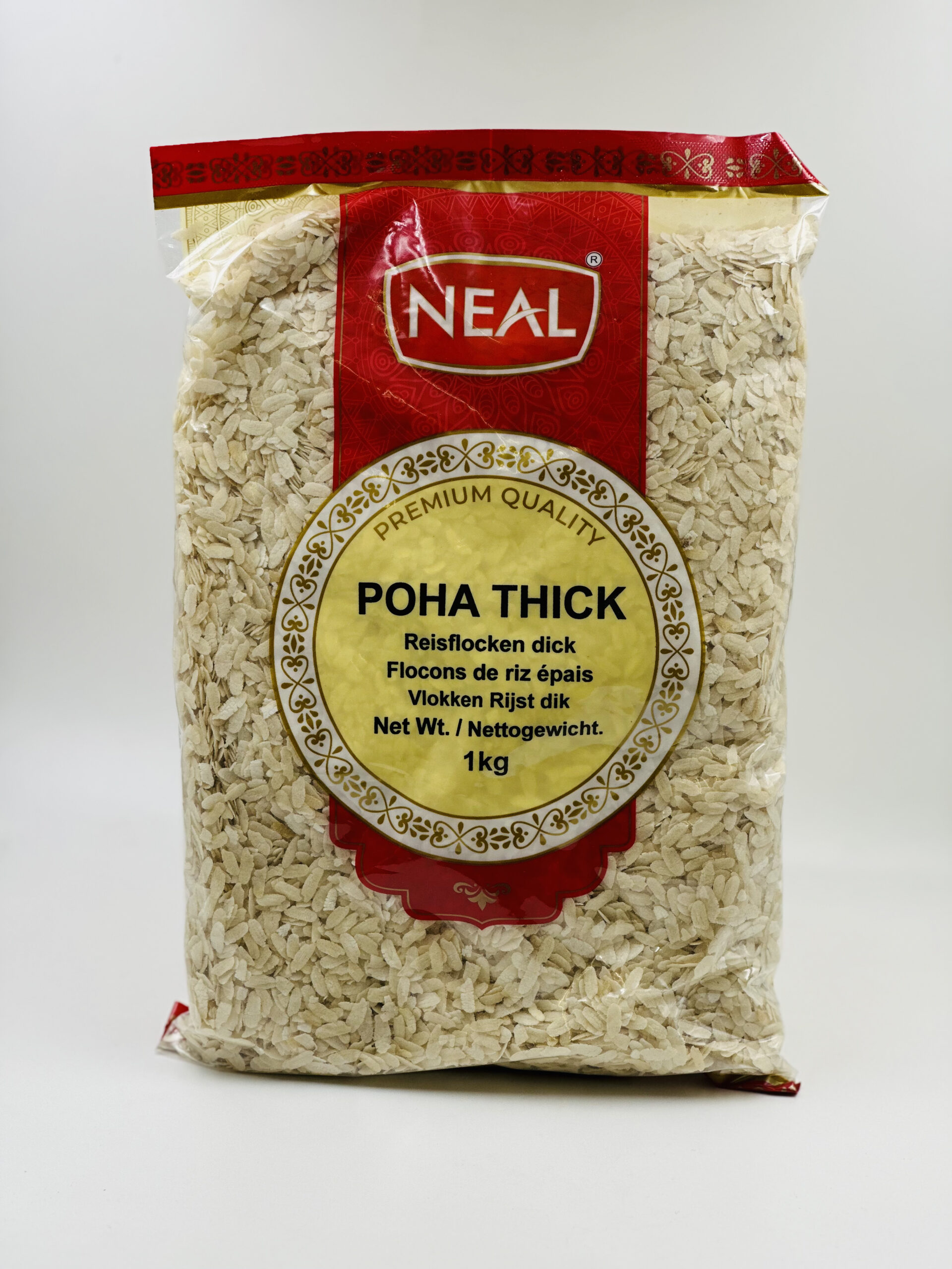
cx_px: 476
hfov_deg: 19.1
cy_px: 634
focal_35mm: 77
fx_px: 2824
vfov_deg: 25.3
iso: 20
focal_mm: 9
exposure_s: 1/100
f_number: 2.8
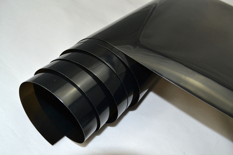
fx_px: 214
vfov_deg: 40.0
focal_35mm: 33
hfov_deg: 57.2
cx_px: 116
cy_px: 78
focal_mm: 22
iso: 800
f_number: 9
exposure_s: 1/125
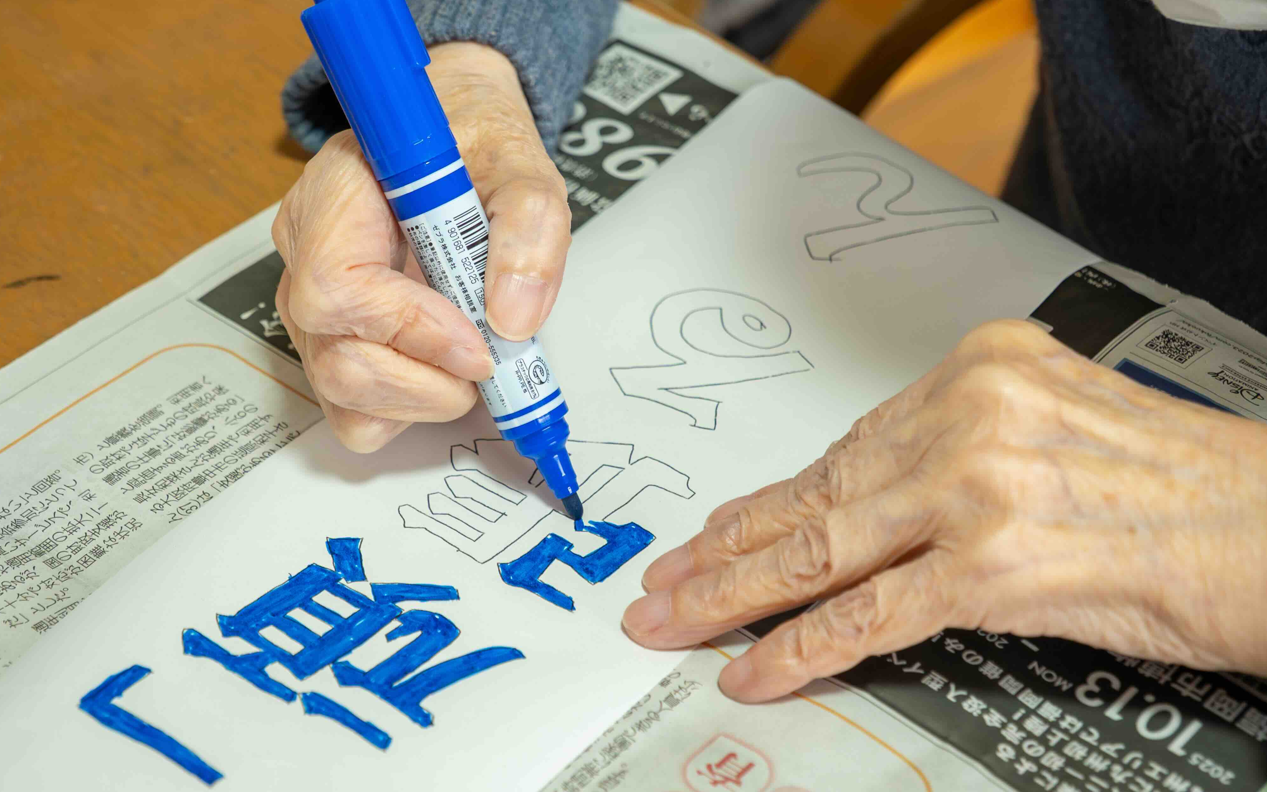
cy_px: 358
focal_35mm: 75
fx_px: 2590
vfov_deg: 17.4
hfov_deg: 27.5
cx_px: 558
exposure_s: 1/200
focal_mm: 43
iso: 800
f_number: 4.5
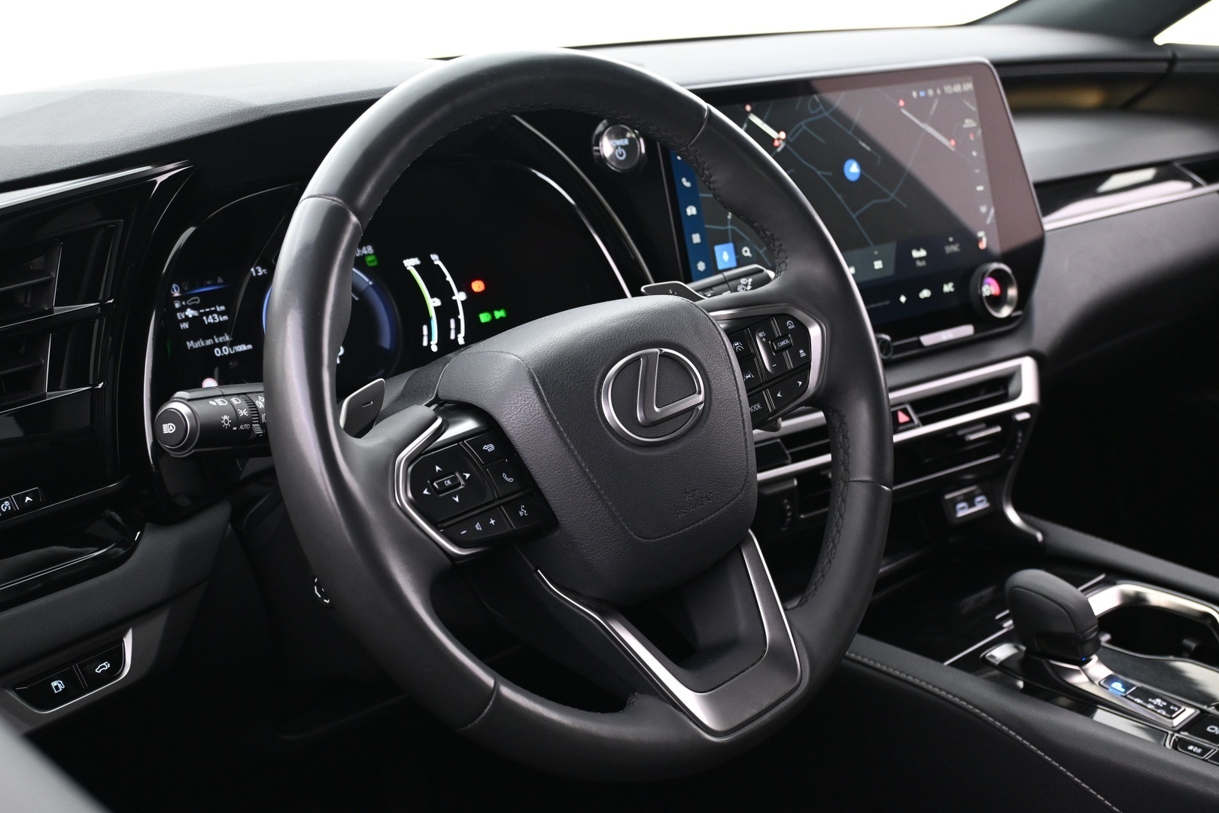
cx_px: 610
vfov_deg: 32.4
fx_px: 1397
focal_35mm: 41
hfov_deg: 47.2
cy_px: 406
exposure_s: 1/10
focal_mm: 27.5
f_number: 4.5
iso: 1600
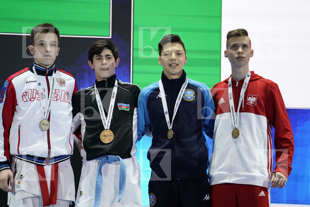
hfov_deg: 11.5
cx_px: 155
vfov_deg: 7.7
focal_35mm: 178
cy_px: 104
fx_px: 1533
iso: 400
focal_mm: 178
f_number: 2.8
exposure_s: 1/250
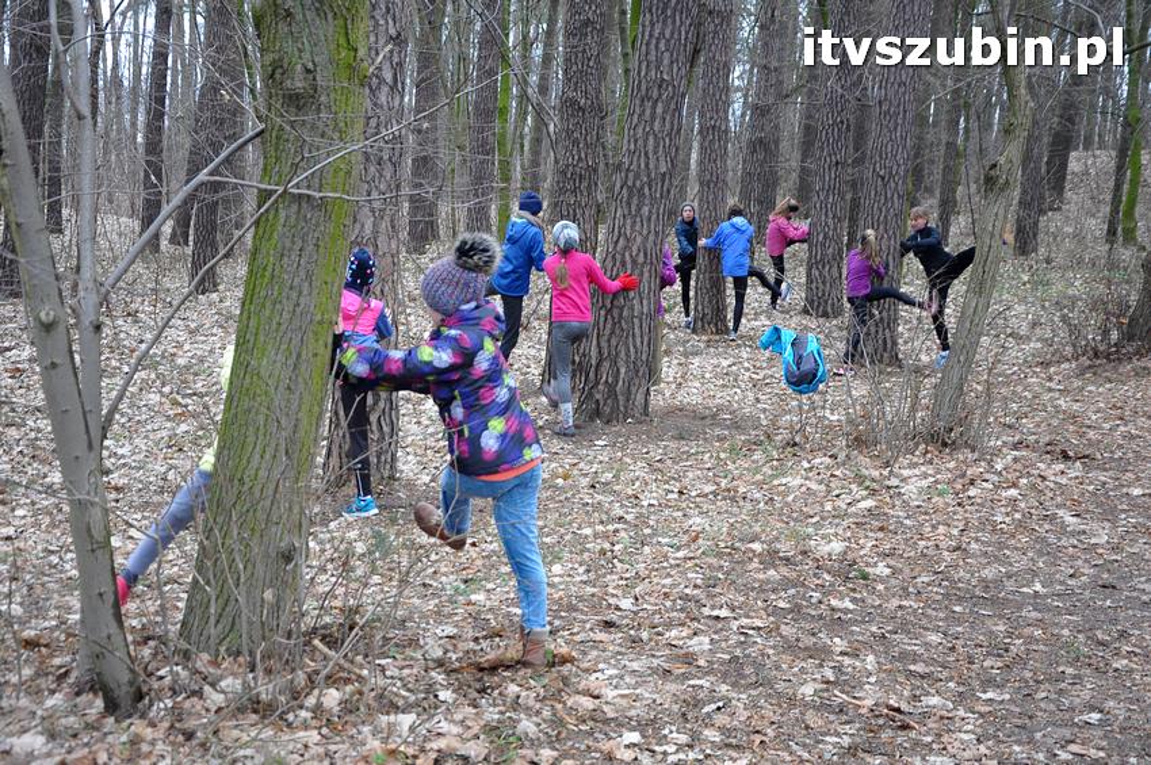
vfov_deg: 23.7
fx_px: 1821
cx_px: 576
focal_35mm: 57
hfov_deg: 35.1
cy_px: 382
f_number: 4.5
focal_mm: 38
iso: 1600
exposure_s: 1/125
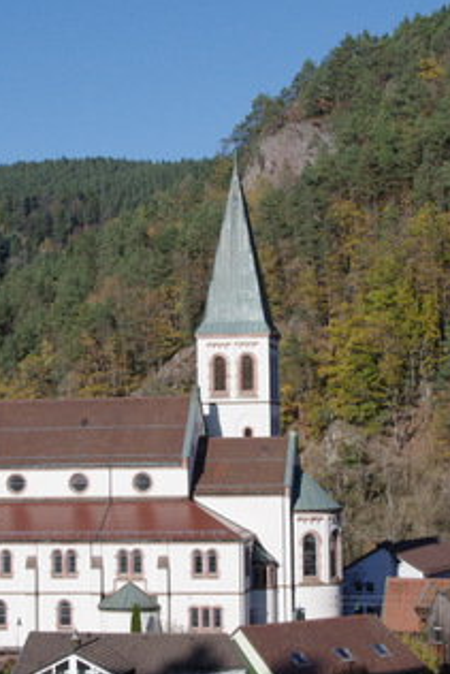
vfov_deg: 21.9
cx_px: 181
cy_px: 347
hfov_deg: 14.7
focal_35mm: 93
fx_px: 1742
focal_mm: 31
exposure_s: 1/1600
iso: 800
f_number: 8
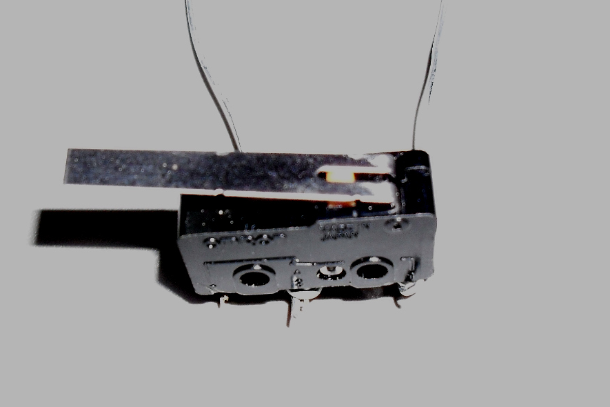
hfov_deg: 51.9
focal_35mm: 37
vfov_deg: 35.9
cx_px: 303
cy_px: 227
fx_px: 627
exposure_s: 1/45
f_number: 3.2
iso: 200
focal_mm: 6.3
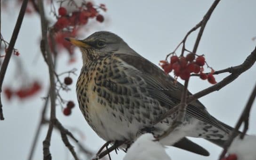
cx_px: 128
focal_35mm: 767
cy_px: 85
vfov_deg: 1.7
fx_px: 5351
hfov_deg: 2.7
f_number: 6.3
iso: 400
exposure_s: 1/500
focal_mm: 500
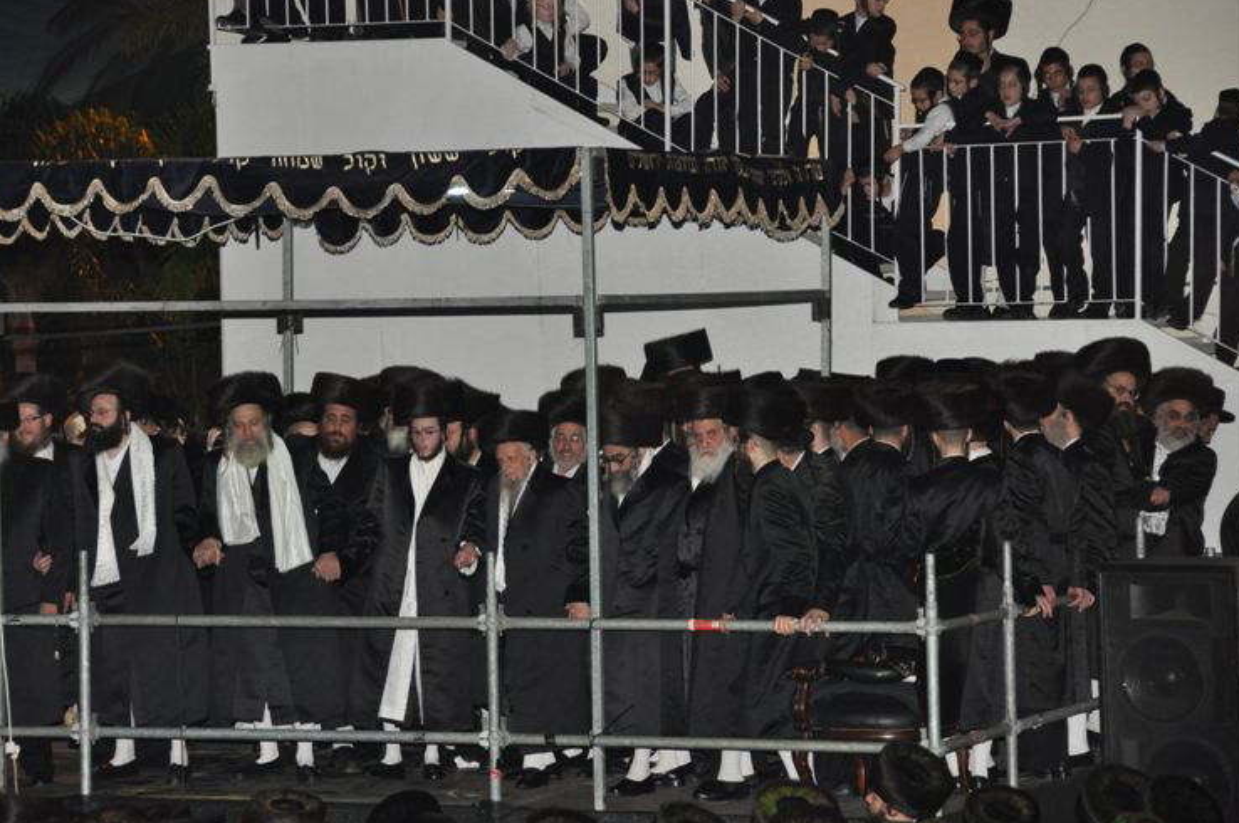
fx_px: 4468
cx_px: 578
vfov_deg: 10.5
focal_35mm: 130
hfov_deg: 15.8
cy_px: 414
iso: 800
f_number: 5
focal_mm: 80
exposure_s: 1/60
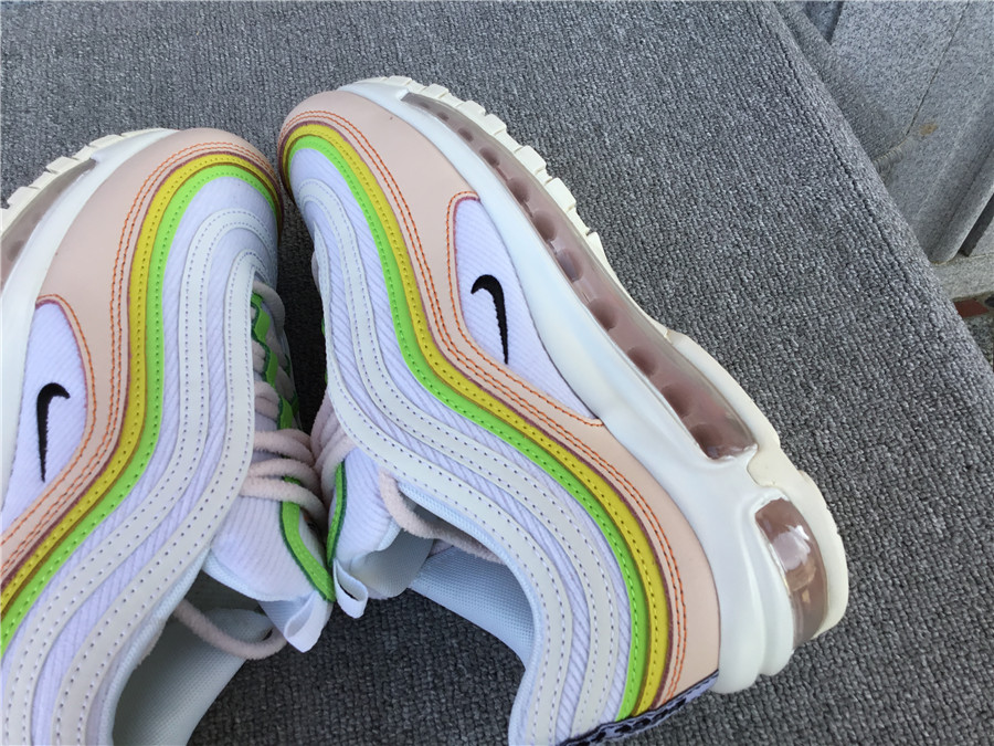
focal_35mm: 31
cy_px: 373
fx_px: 890
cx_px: 497
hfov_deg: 58.4
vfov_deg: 45.4
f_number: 2.4
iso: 25
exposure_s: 1/182
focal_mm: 3.3
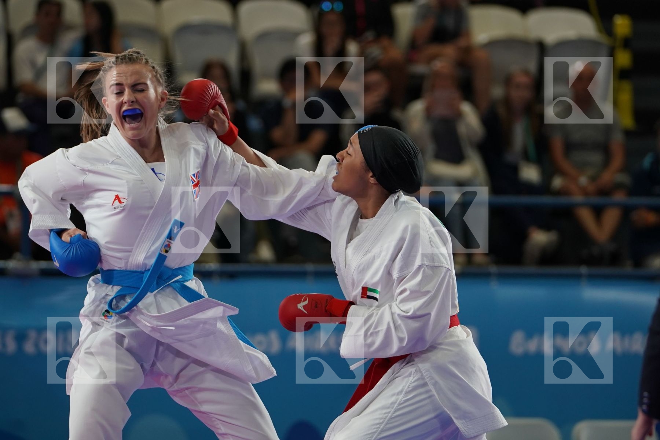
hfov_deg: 9.1
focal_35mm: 225
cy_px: 220
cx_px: 330
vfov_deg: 6.1
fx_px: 4125
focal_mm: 150
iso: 1000
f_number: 2.8
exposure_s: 1/1000
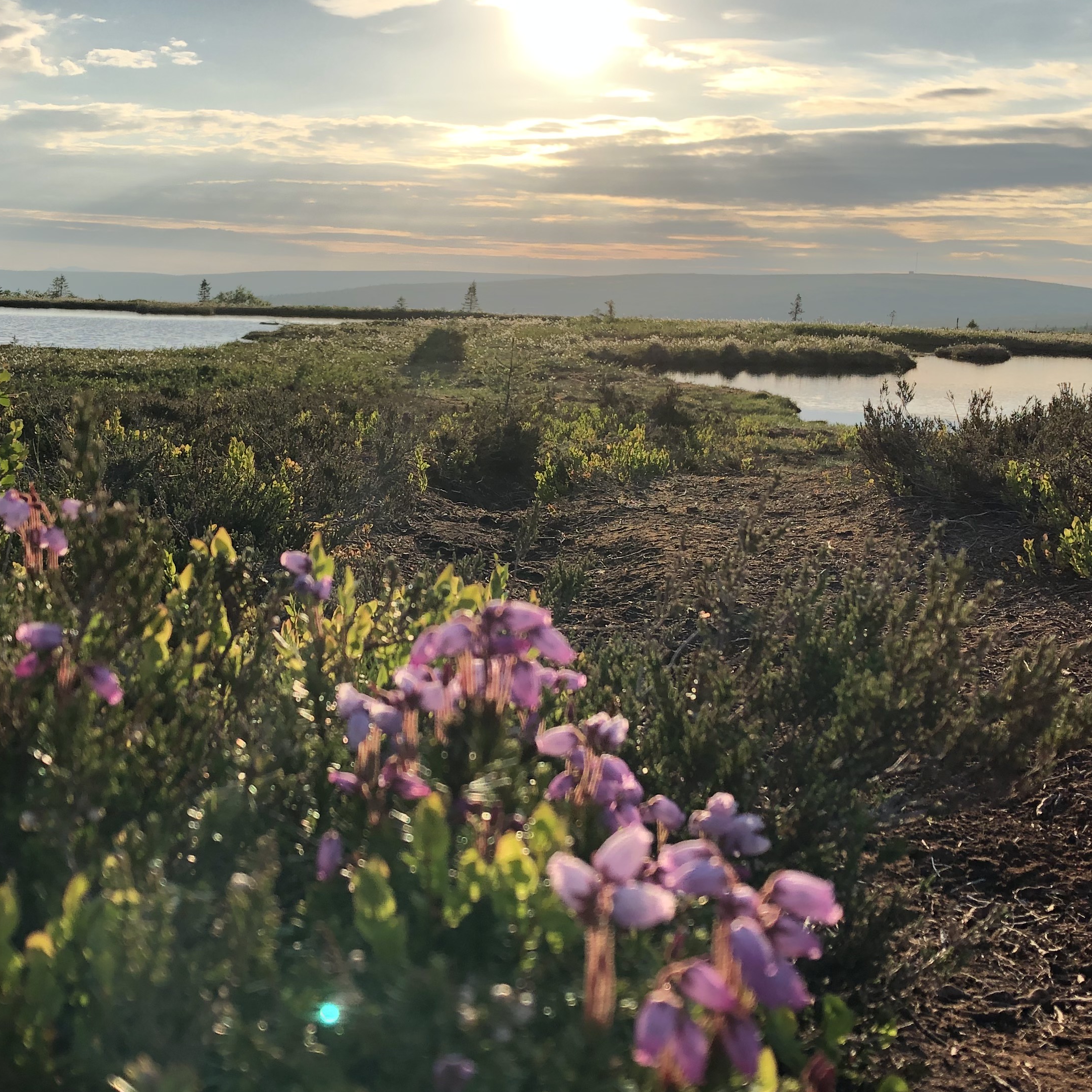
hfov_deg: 36.7
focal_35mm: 46
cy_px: 516
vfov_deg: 36.8
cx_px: 446
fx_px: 1642
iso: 20
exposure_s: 1/1333
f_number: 1.8
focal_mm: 3.99
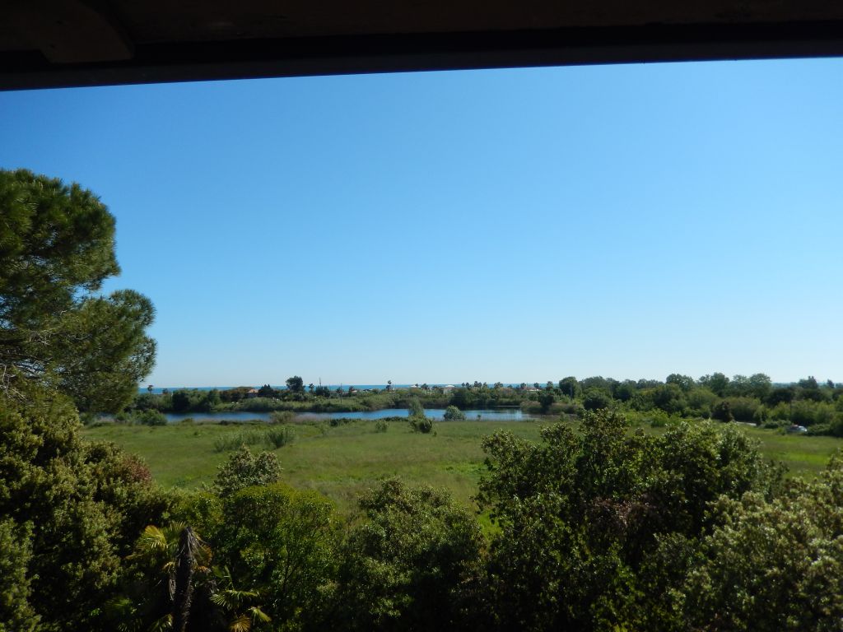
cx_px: 422
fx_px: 609
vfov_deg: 54.9
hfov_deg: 69.4
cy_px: 316
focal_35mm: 25
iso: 125
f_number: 6.8
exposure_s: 1/500
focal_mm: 4.5
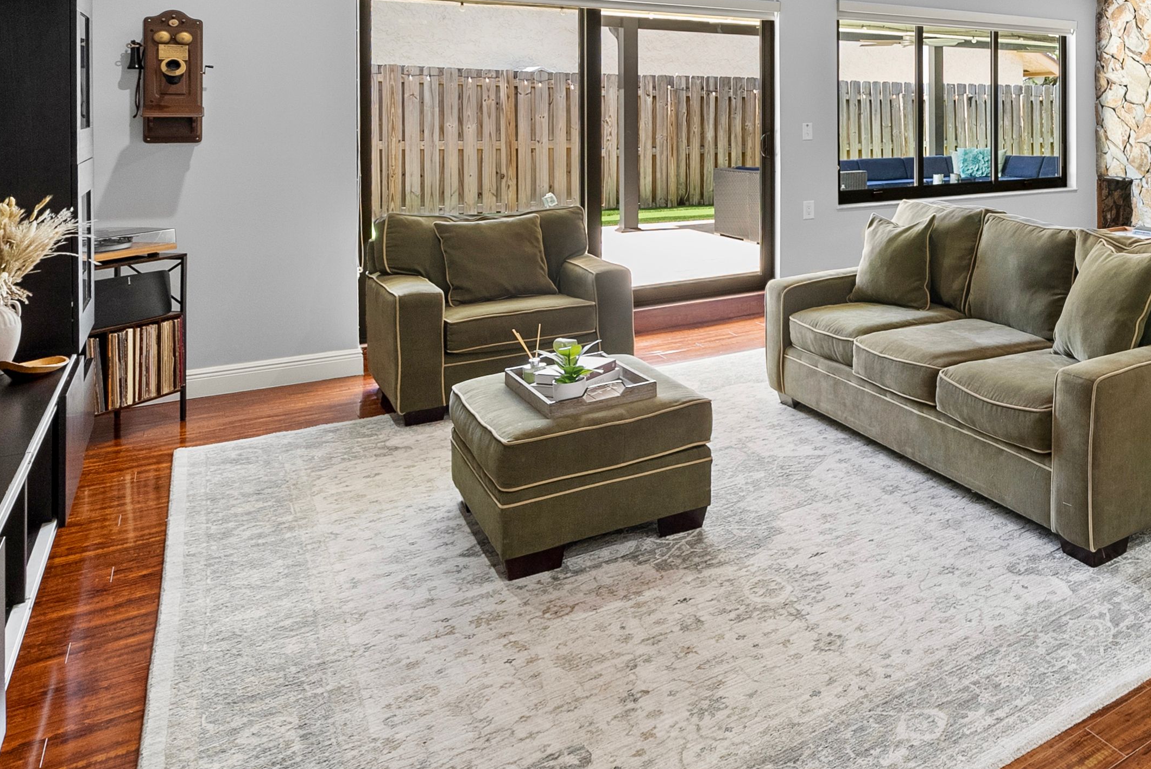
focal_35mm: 26
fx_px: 832
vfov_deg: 49.1
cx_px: 1050
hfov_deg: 58.5
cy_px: 285
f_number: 8
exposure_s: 1/6
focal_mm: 13
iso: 400
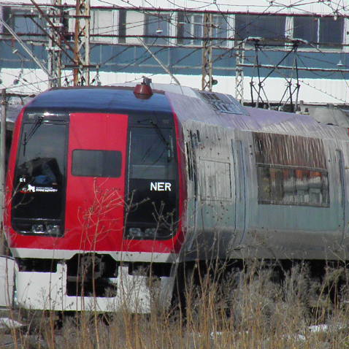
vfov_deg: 1.8
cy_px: 174
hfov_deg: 1.8
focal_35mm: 995
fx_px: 11349
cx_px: 169
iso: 500
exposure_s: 1/2000
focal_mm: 147
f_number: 8
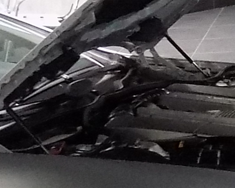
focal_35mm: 161
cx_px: 679
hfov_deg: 9.6
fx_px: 1120
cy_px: -100
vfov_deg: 9.3
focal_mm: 4
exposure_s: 1/10
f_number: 3.1
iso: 400
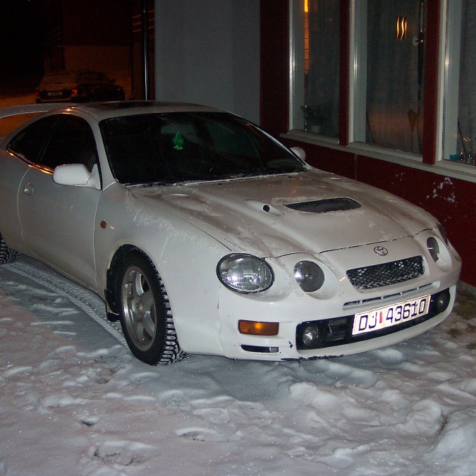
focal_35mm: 49
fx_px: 762
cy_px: 237
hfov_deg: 34.7
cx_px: 239
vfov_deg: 34.7
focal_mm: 8
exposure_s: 1/30
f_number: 2.8
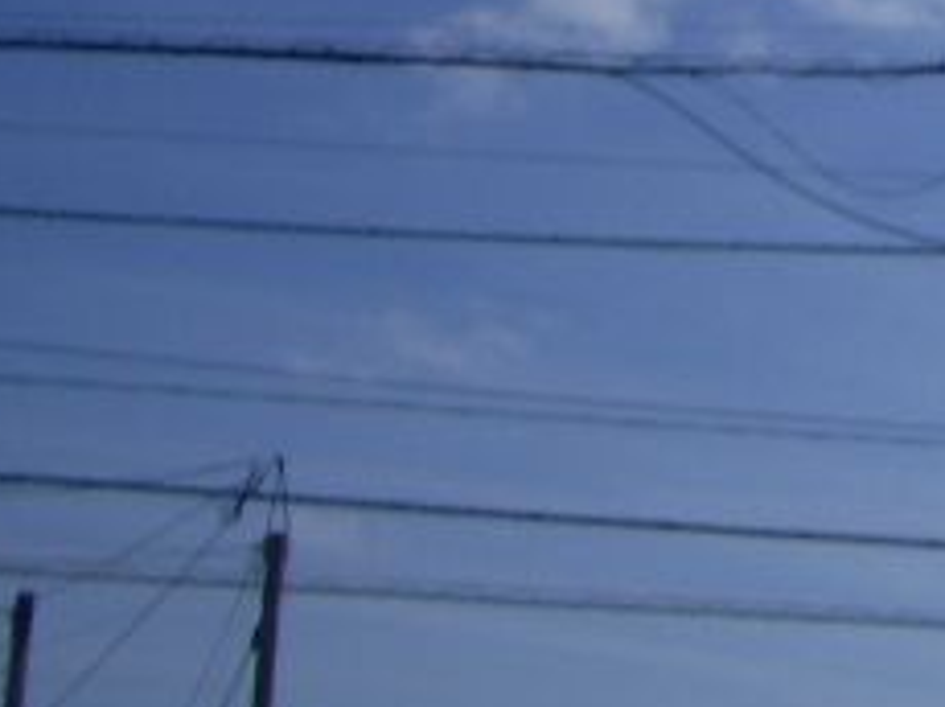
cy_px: -514
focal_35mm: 156
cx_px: 2038
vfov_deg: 9.1
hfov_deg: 11.2
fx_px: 4254
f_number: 4.3
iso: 50
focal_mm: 5.8
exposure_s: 1/1500
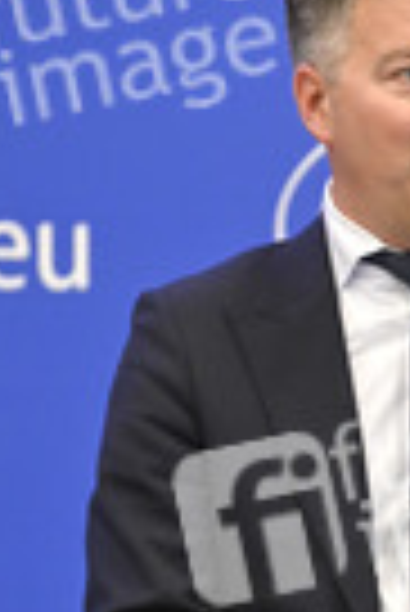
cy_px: 724
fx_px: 5793
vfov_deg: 6.0
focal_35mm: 340
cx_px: 536
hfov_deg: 4.0
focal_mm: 116
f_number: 2.8
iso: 2500
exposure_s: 1/500
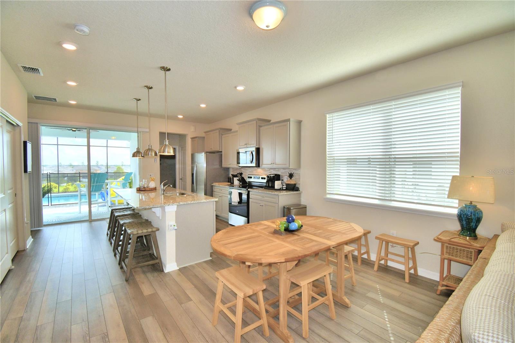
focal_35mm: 15
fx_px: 215
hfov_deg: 100.4
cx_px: 258
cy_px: 172
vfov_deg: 77.3
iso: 100
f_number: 4.5
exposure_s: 1/250
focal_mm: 10
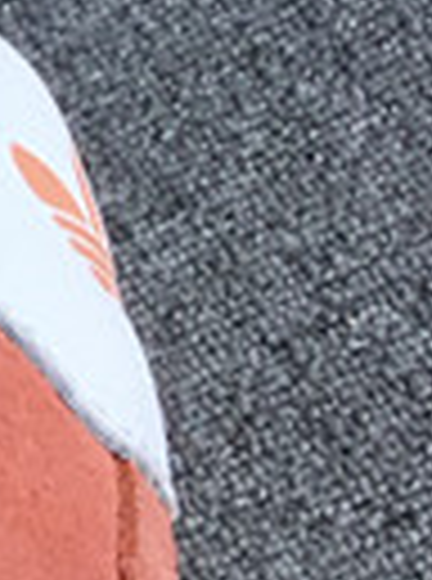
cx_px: -1300
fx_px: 3629
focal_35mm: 217
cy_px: 200
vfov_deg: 9.1
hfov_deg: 5.8
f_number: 2.4
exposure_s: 1/443
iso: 25
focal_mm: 3.3
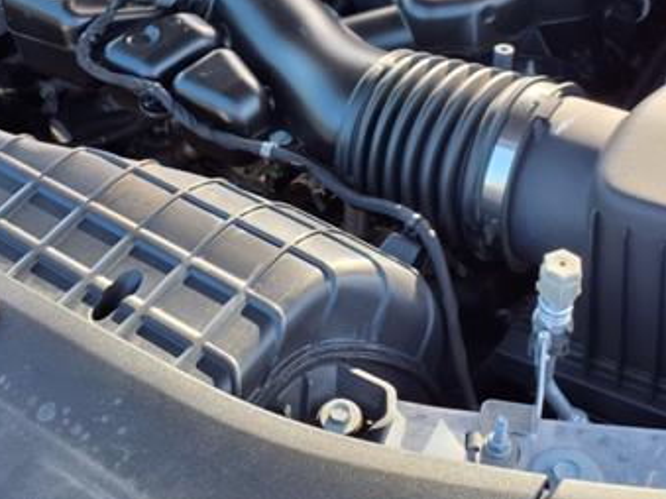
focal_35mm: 51
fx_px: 981
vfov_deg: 27.6
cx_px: 322
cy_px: 57
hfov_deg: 37.5
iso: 40
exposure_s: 1/120
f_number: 1.9
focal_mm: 3.58
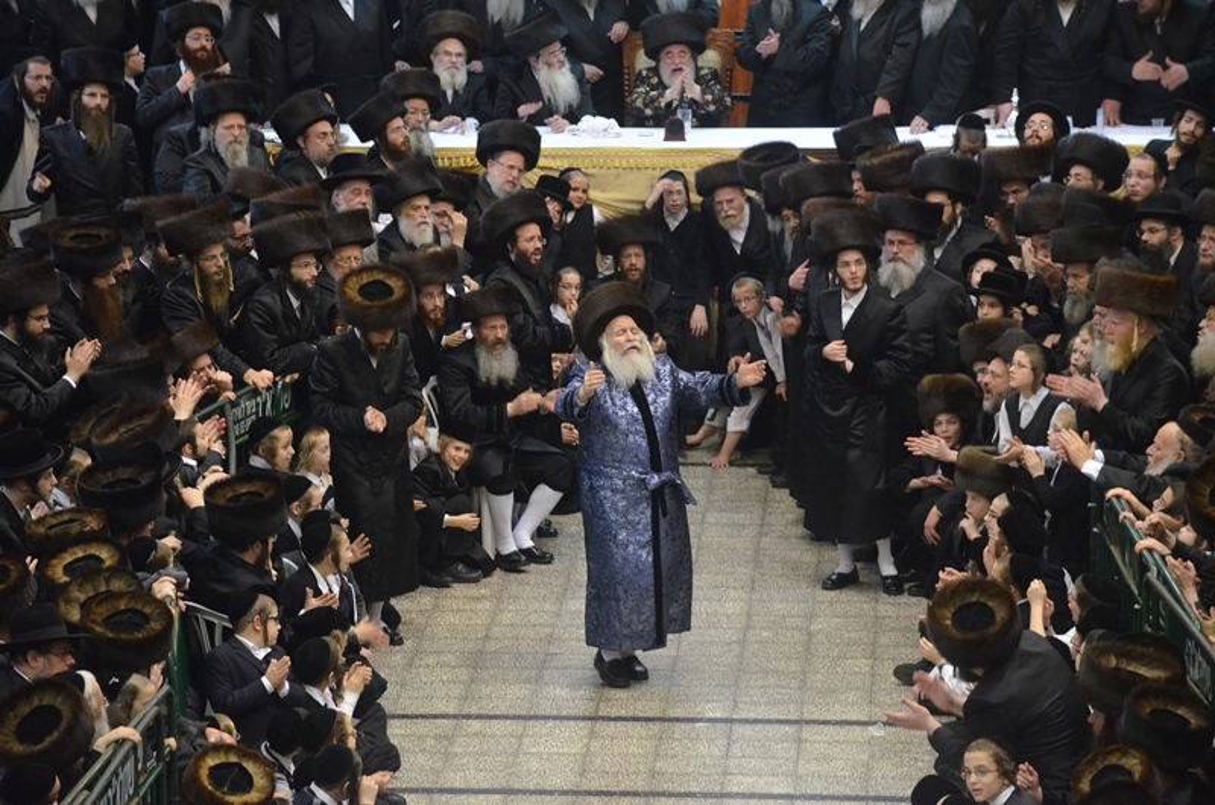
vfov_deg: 7.6
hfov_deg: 11.4
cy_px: 402
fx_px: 6063
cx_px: 608
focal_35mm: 180
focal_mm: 120
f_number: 4.8
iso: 3200
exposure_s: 1/100
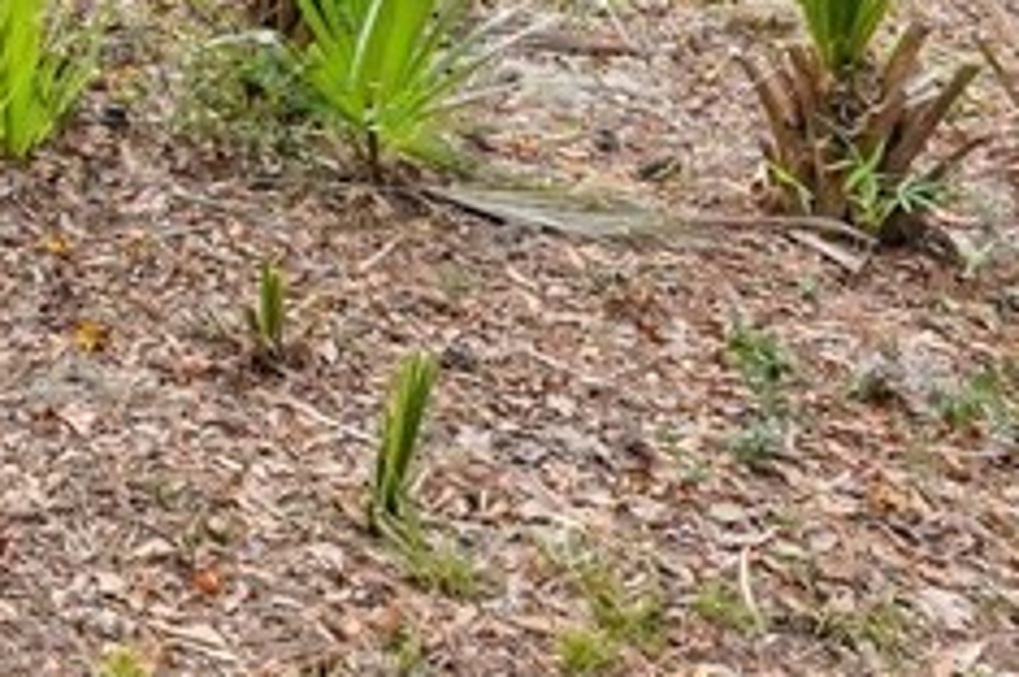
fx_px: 2092
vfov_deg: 16.4
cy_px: -401
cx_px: -715
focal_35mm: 74
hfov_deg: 20.8
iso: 320
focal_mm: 16
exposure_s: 1/160
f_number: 9
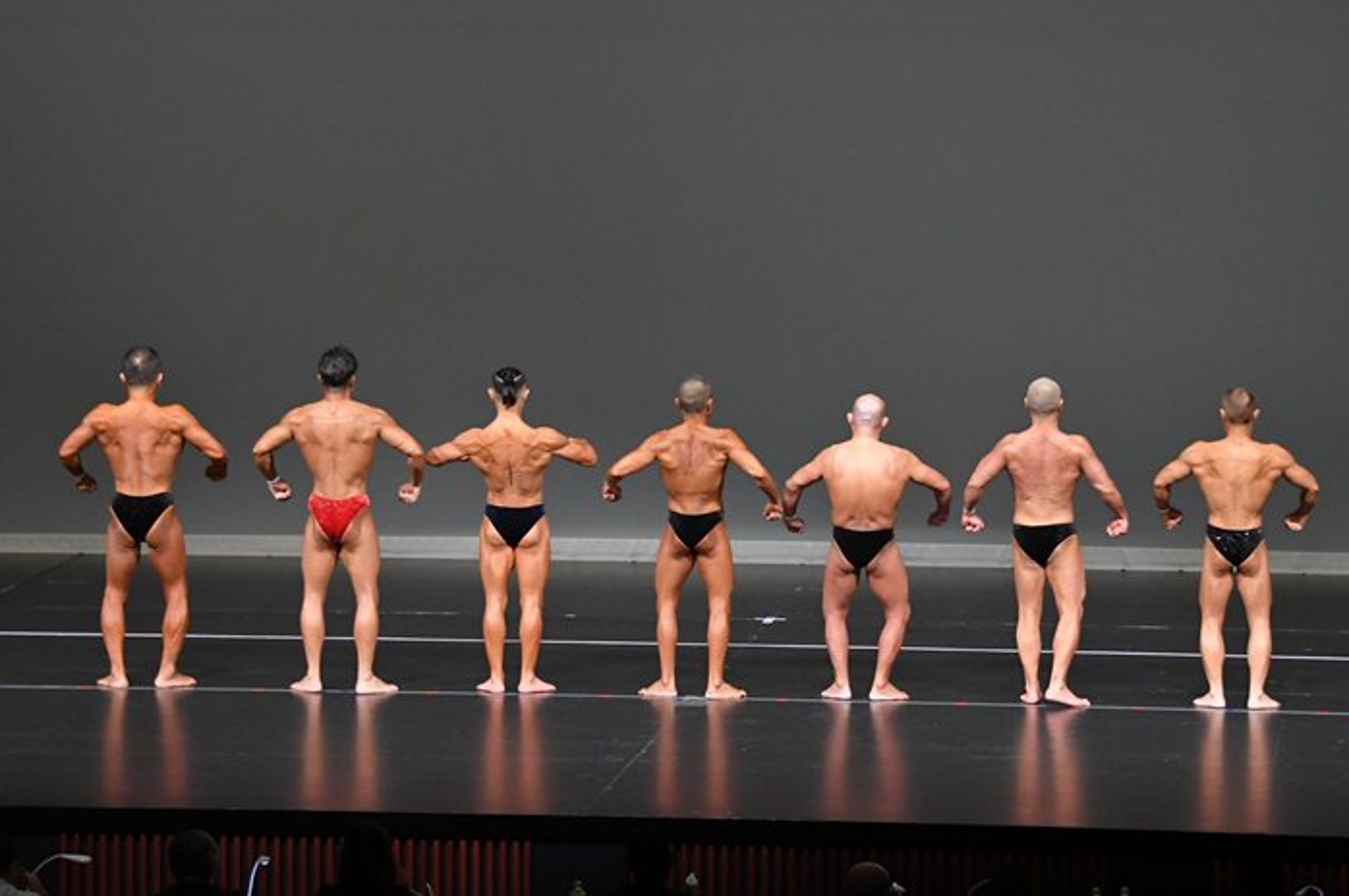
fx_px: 5615
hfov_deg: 13.7
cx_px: 706
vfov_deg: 9.1
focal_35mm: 150
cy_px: 402
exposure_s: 1/400
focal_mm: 90
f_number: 5.6
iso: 4000
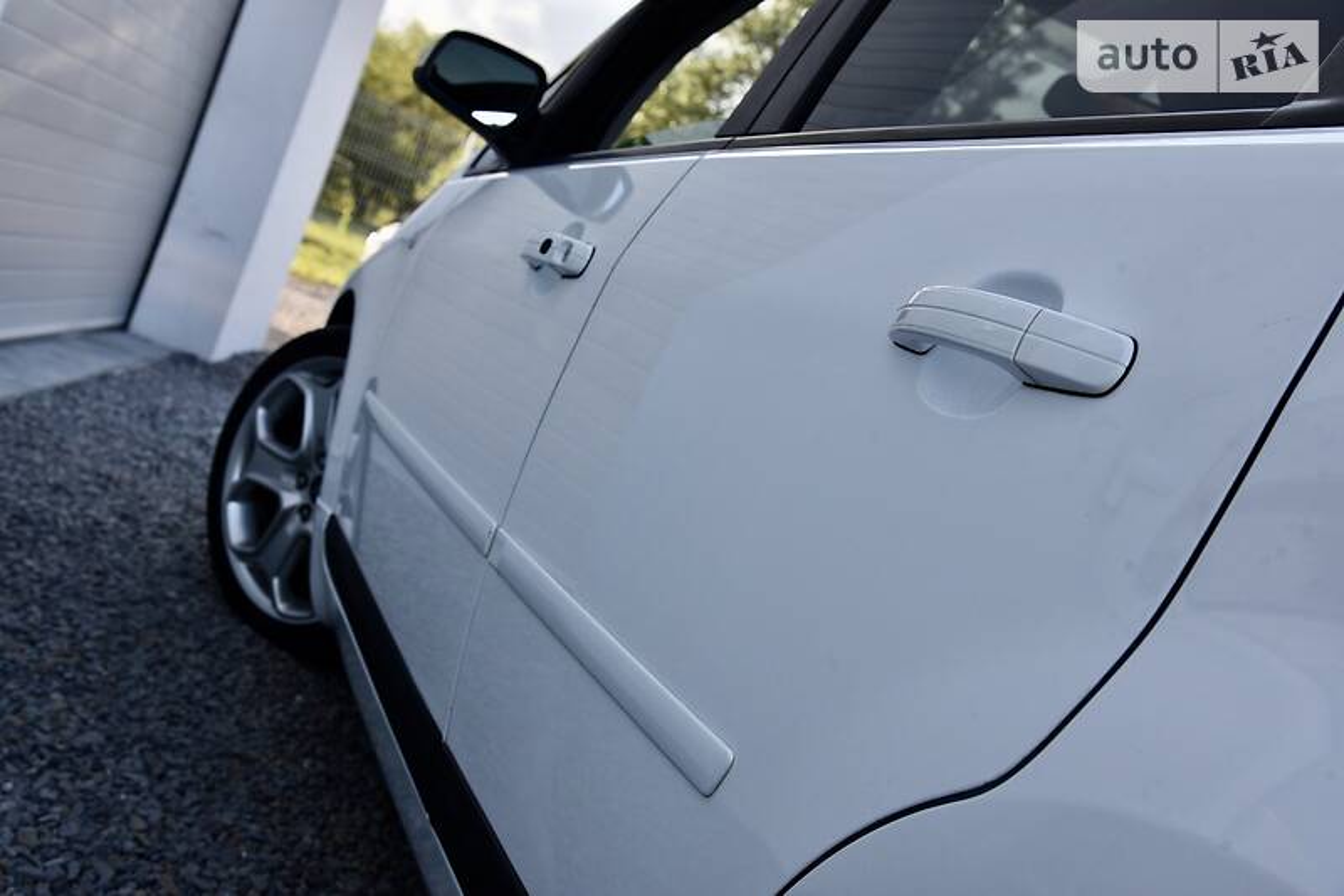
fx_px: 1717
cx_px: 672
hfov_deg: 42.8
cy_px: 448
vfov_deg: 29.2
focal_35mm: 46
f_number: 8
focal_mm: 46
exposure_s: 1/250
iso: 400
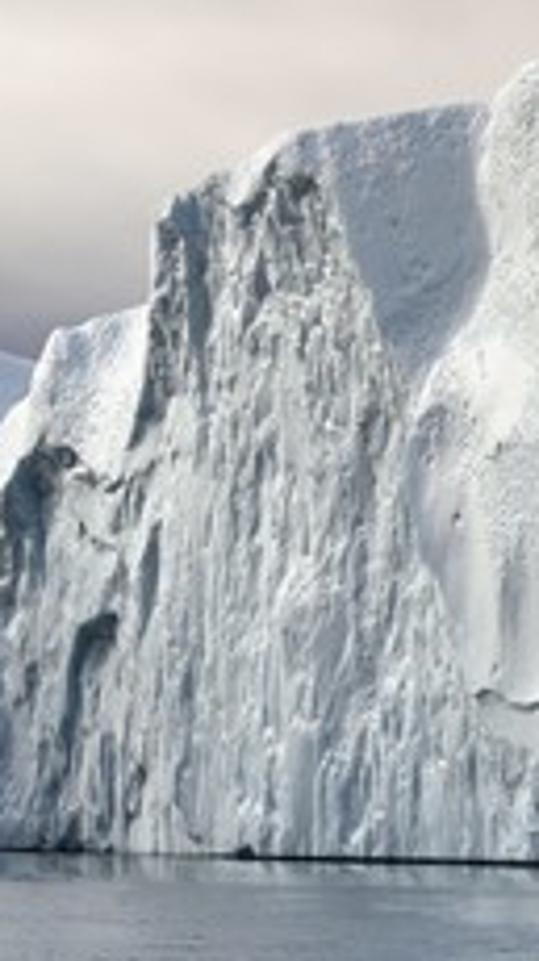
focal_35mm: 383
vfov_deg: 5.6
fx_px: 9753
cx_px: 63
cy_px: 497
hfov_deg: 3.2
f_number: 9
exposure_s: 1/500
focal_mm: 200
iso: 200
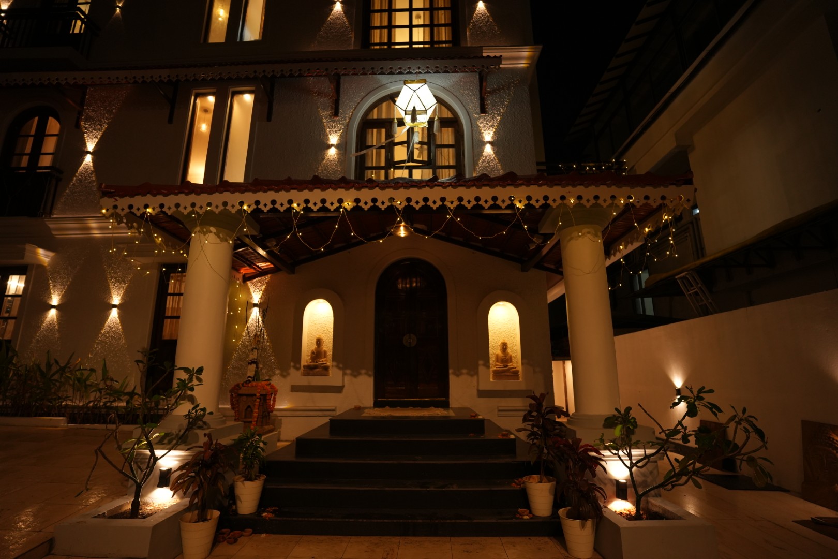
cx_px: 419
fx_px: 396
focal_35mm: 17
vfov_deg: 70.4
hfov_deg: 93.3
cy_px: 280
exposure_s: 1/100
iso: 1250
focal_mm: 17
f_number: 2.8
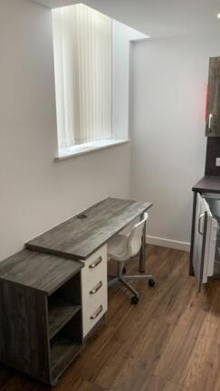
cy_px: 197
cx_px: 76
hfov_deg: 36.4
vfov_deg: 61.0
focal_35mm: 32
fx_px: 332
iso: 50
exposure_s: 1/100
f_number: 1.8
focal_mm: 3
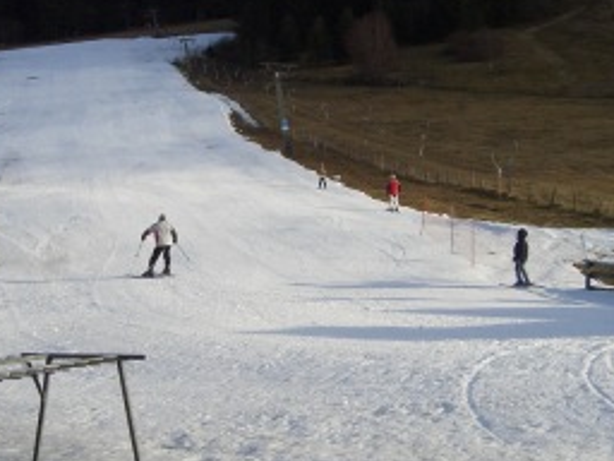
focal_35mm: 73
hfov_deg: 26.7
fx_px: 1295
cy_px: 245
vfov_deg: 20.2
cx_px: 276
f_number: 4.8
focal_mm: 8
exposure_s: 1/800
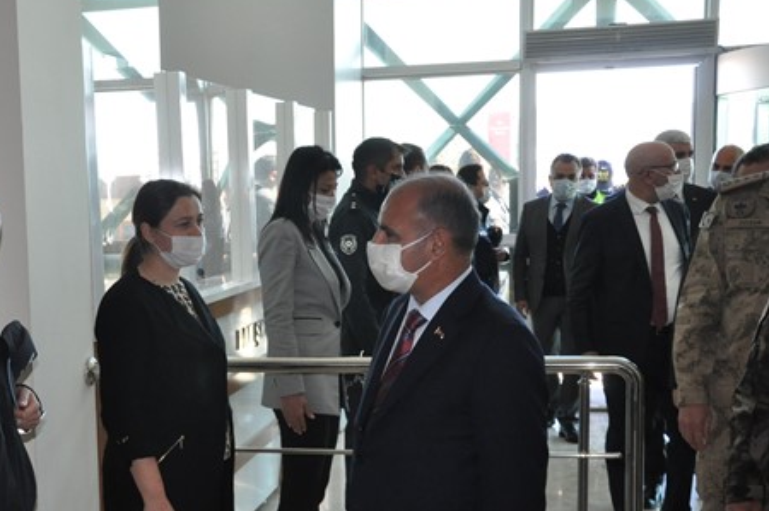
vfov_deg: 20.8
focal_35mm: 65
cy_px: 349
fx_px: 1387
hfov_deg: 30.7
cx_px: 234
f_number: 5
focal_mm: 30
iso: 1600
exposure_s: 1/160
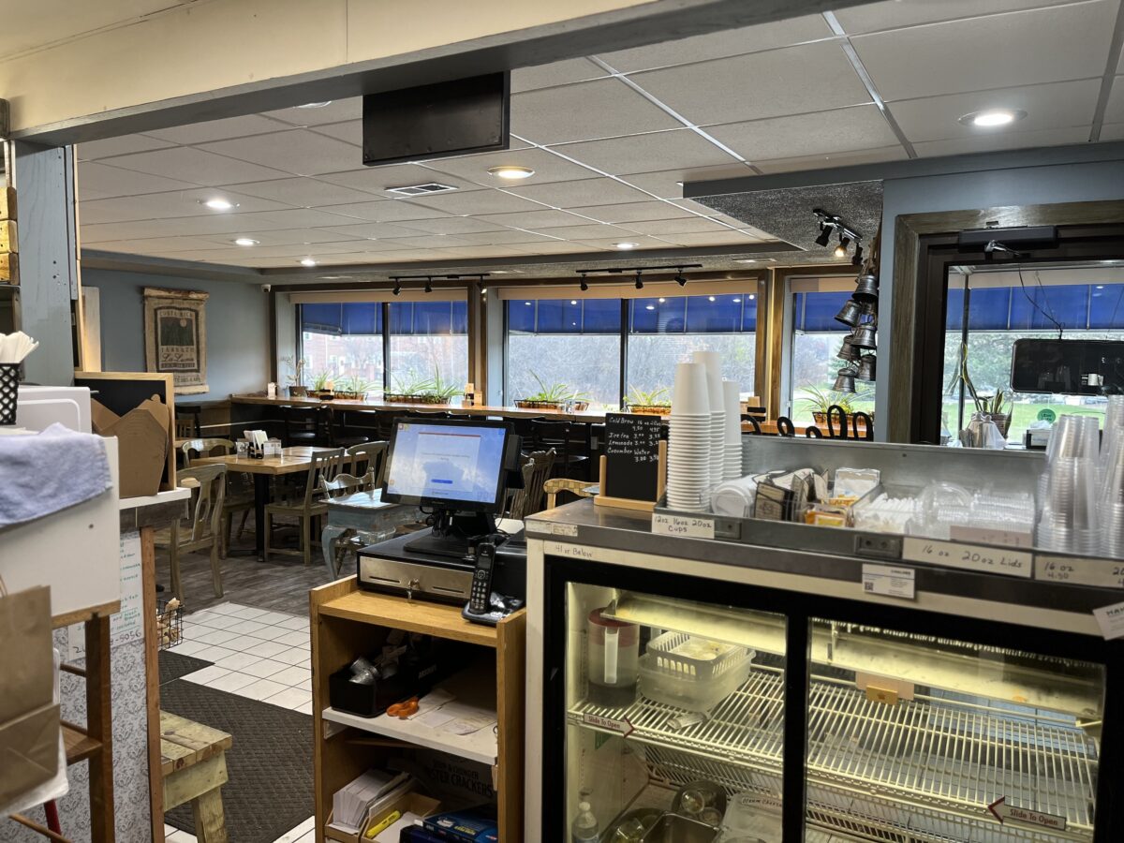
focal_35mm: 26
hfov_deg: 67.3
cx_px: 562
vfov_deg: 53.1
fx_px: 844
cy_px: 422
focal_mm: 5.1
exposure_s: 1/60
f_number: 1.6
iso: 125
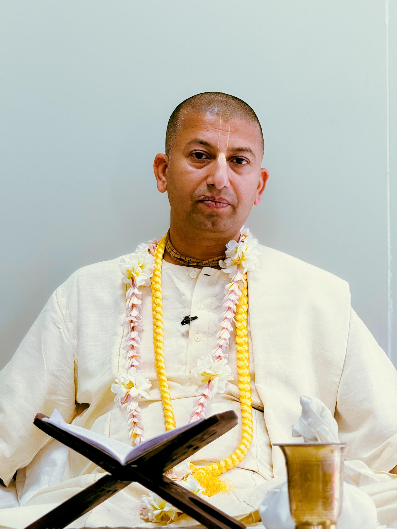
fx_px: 1835
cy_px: 264
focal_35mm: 120
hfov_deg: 12.3
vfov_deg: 16.4
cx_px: 198
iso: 125
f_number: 2.8
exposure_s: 1/50
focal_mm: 15.66
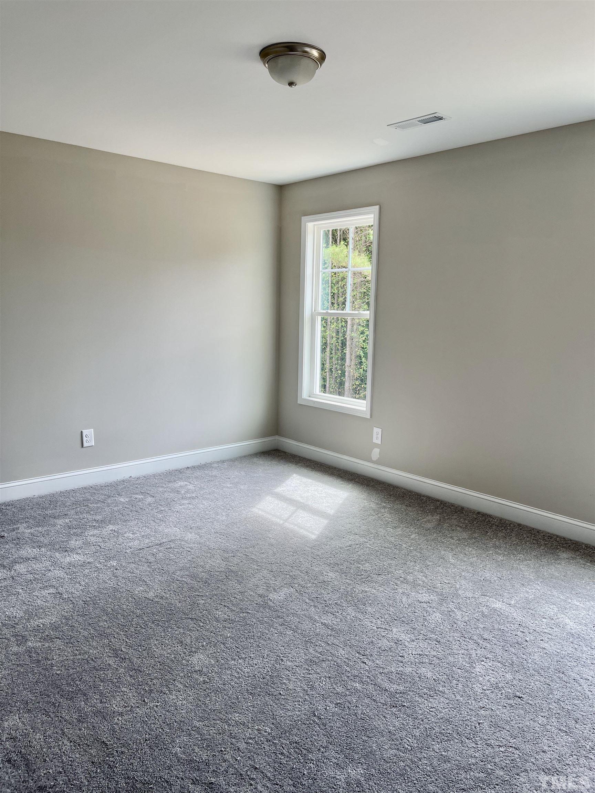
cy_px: 396
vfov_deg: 67.3
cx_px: 298
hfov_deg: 53.1
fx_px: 596
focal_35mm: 26
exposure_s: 1/142
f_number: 1.6
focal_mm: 5.1
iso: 32
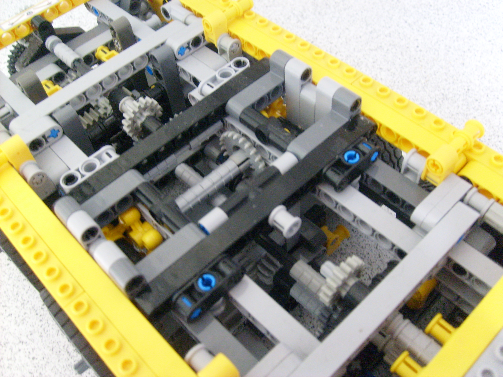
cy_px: 188
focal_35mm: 35
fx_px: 509
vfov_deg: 40.7
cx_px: 252
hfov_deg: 52.6
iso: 200
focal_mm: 5.8
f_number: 2.8
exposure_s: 1/20
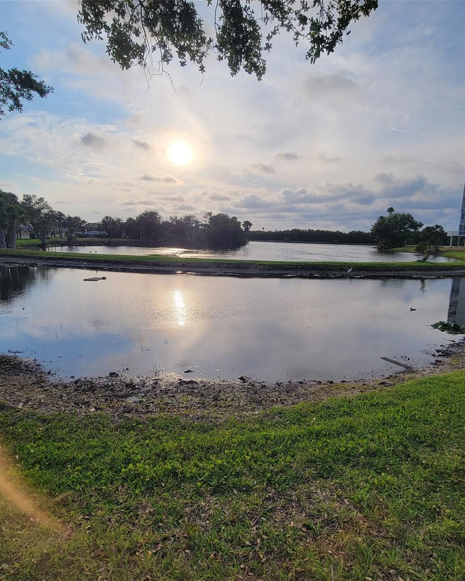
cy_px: 291
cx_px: 230
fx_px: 292
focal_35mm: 17
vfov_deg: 89.6
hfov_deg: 77.0
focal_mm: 2.2
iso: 50
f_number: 2.2
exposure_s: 1/1248
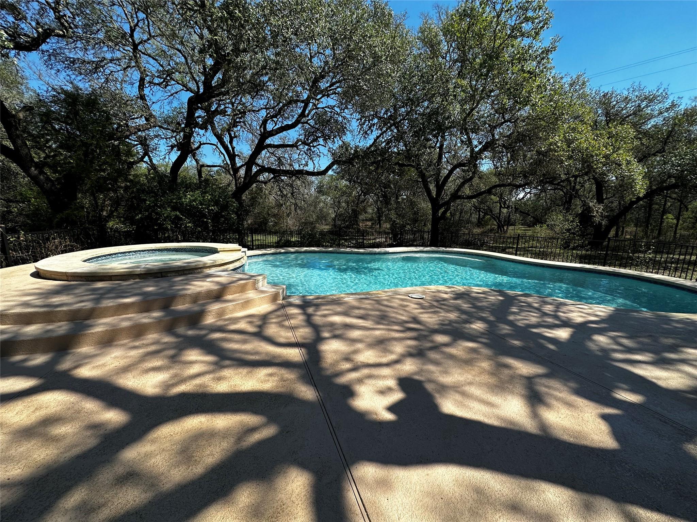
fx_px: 282
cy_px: 261
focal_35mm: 14
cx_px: 348
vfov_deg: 85.7
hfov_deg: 102.1
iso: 50
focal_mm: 2.22
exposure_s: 1/1795
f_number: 2.2
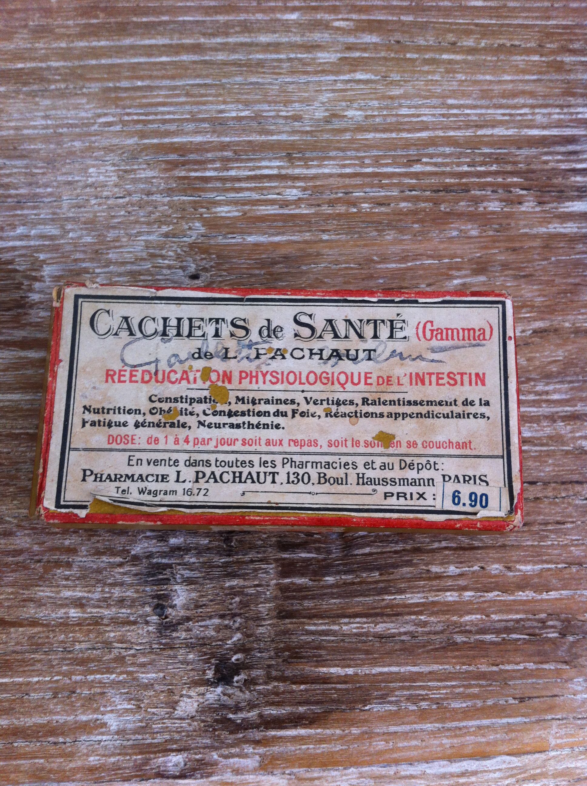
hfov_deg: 40.6
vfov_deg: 52.7
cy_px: 393
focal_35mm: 35
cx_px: 294
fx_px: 793
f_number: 2.8
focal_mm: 3.85
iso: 80
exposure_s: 1/30
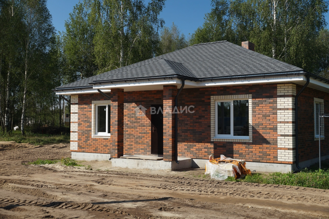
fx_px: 384
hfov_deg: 46.4
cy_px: 110
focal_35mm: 42
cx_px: 164
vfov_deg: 31.9
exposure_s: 1/250
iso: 100
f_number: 5.6
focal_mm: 28
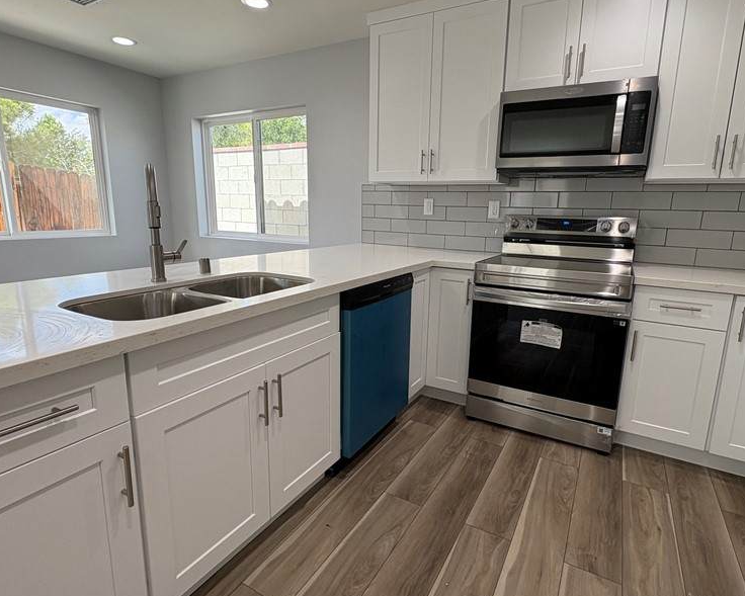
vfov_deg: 70.8
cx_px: 395
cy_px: 287
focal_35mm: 19
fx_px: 419
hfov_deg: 83.2
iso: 64
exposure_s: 1/140
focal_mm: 2.22
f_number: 2.2
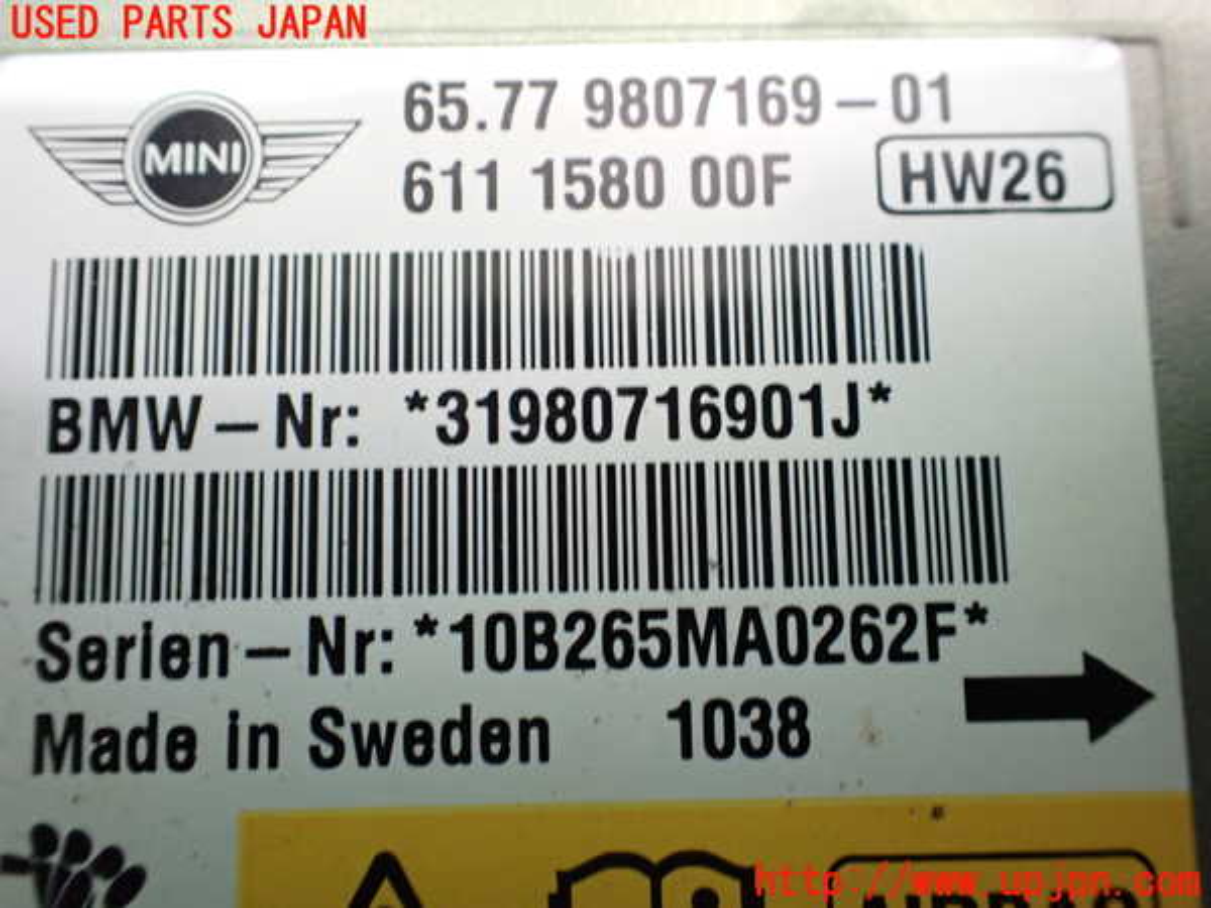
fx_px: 1050
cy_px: 454
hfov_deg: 60.0
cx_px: 606
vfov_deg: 46.8
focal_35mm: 30
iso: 800
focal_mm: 5.4
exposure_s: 1/30
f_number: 2.3
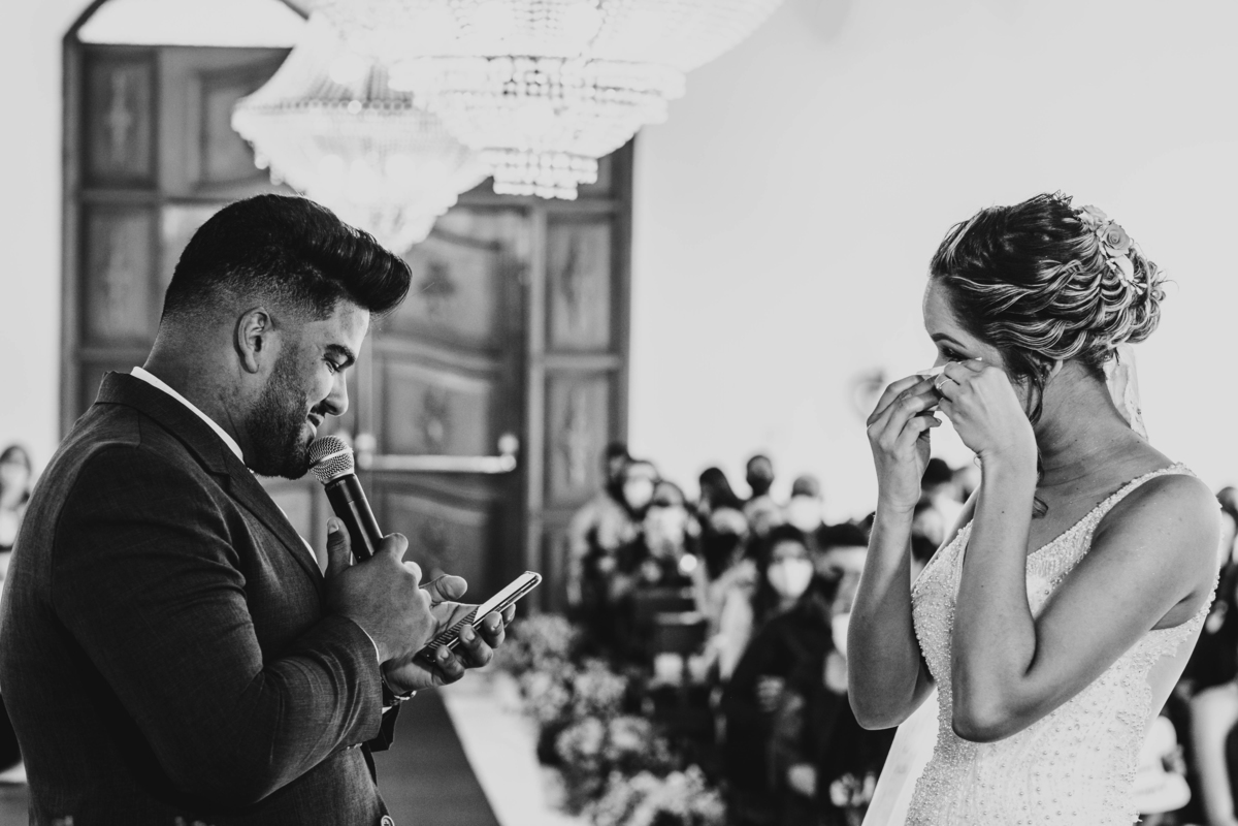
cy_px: 413
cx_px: 619
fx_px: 2888
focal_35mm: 84
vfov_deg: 16.3
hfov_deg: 24.2
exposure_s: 1/160
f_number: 2.8
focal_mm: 56
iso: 640
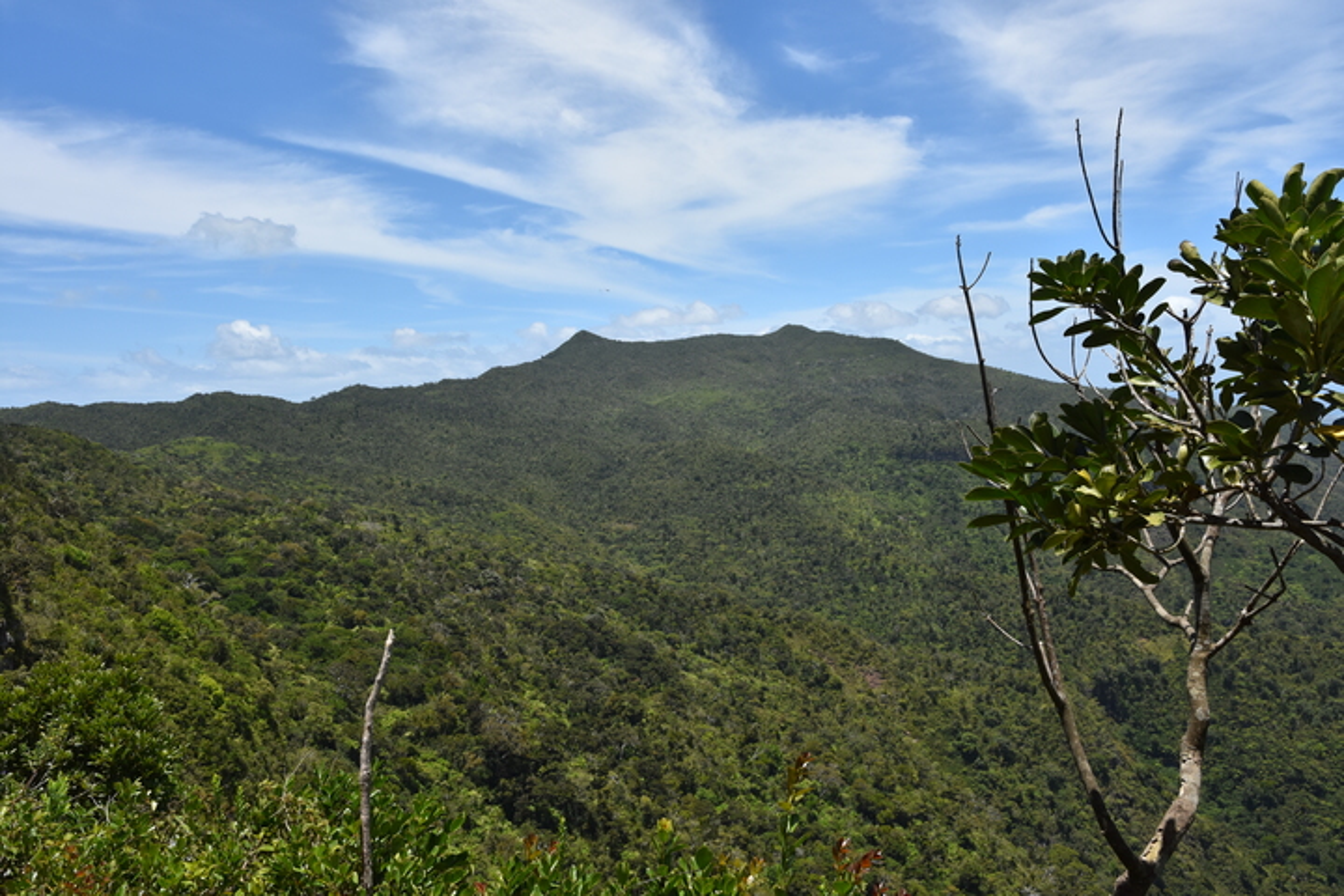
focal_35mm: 30
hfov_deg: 61.9
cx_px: 672
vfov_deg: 43.6
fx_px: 1120
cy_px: 448
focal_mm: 20
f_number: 8
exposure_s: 1/500
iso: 160
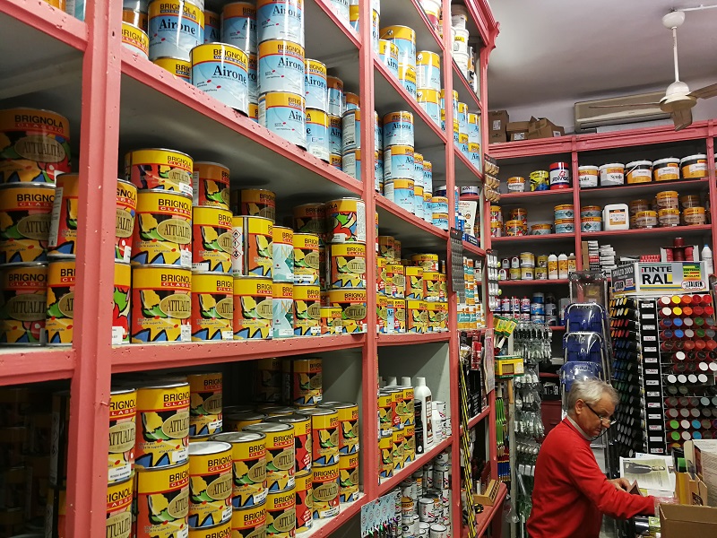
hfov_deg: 65.3
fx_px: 559
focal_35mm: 27
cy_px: 269
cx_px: 358
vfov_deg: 51.4
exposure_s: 1/33.3
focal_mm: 3.95
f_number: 2.2
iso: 160
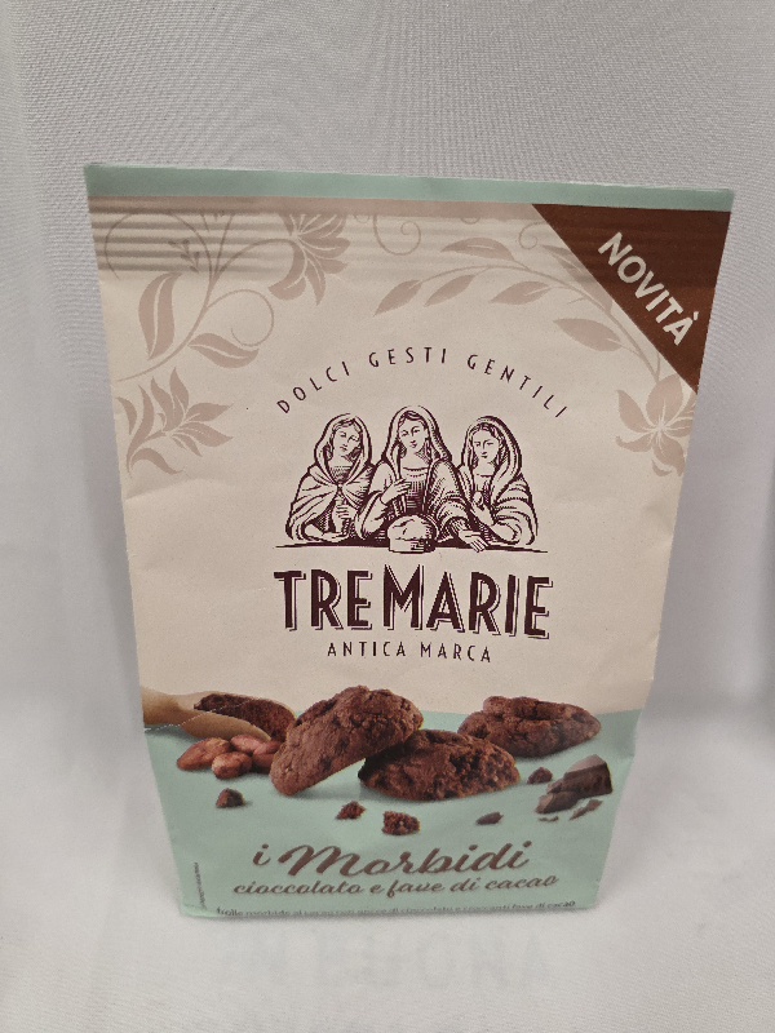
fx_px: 687
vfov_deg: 73.9
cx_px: 388
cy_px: 516
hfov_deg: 58.9
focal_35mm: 23
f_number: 1.7
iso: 400
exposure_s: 1/101
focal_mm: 6.3
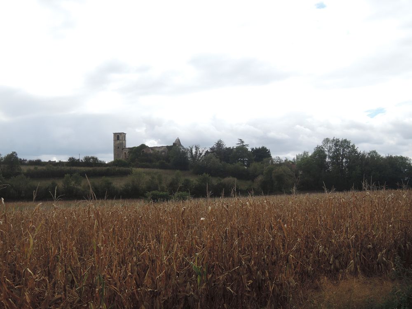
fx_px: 476
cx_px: 206
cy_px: 154
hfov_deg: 46.8
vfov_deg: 36.0
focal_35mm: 40
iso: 80
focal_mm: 8.6
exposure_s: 1/640
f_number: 3.5
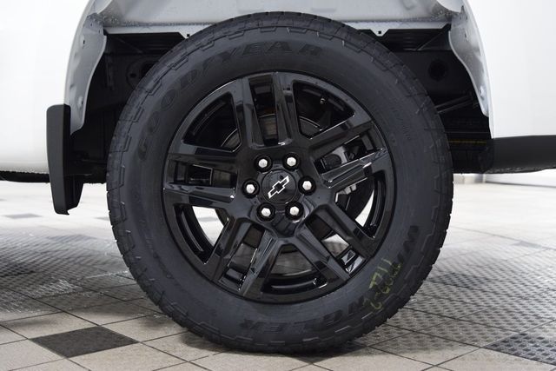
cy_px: 186
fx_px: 741
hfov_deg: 41.1
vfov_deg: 28.1
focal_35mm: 48
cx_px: 278
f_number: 3.5
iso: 1600
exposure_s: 1/60
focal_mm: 32
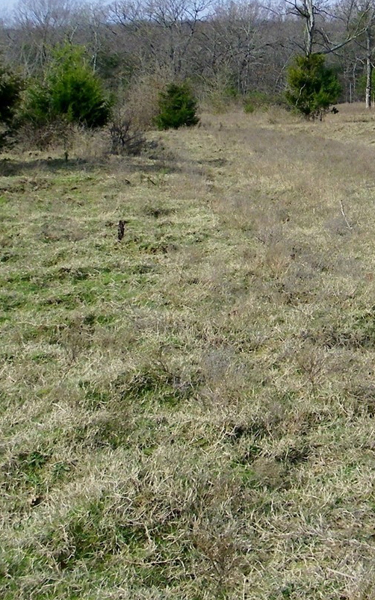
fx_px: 1161
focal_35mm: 71
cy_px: 149
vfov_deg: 28.5
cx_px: 369
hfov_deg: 17.9
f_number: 7
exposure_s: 1/250
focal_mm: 5
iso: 80
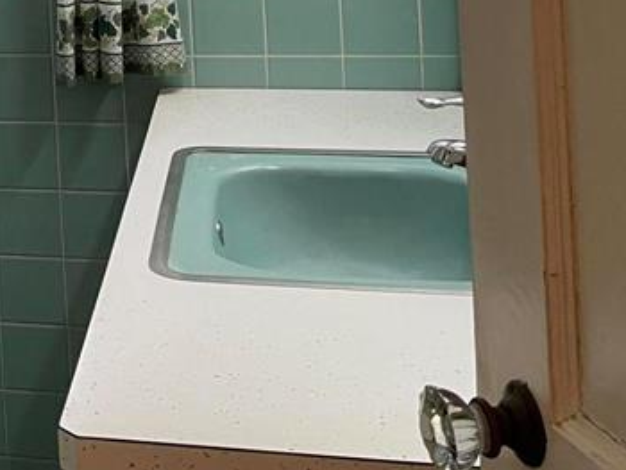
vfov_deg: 18.0
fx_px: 1375
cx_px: -147
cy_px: -157
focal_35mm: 76
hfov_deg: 23.2
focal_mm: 4.2
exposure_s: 1/60
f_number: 1.6
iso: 100
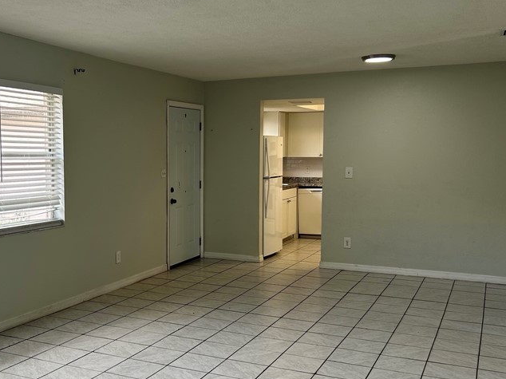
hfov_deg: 44.1
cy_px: 199
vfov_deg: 34.3
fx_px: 614
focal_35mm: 42
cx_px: 167
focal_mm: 5.7
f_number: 1.5
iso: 40
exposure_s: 1/120
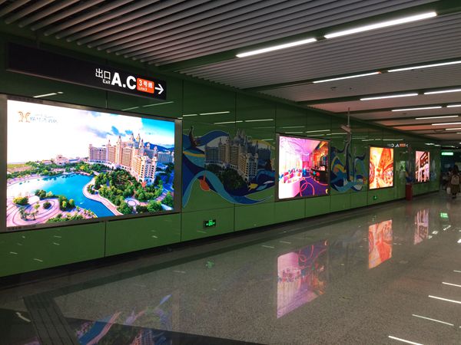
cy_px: 172
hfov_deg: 61.7
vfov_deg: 48.2
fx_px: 386
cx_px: 230
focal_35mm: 29
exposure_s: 1/33
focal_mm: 4.15
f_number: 2.2
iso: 50
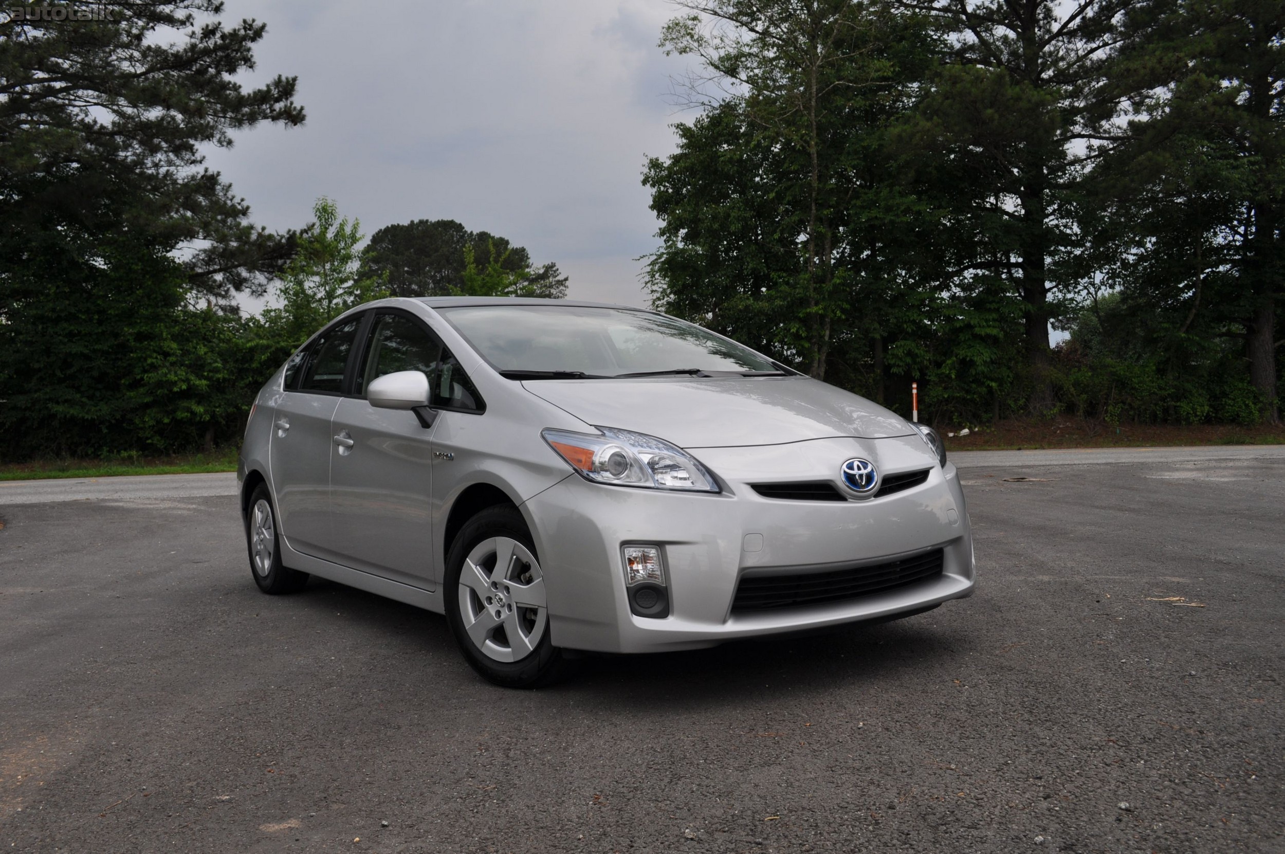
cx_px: 642
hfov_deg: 62.0
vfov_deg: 43.5
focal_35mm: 30
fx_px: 1070
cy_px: 427
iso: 200
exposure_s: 1/250
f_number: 8
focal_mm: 20
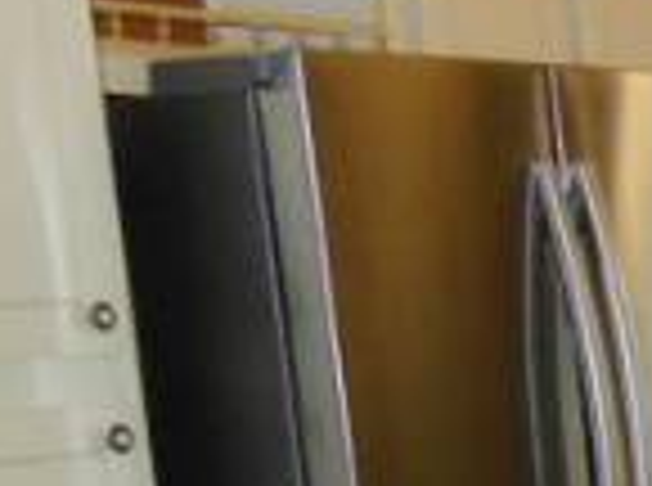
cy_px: 862
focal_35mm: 147
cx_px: 1398
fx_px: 2762
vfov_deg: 9.6
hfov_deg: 11.7
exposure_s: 1/25
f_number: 3.5
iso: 320
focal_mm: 4.5
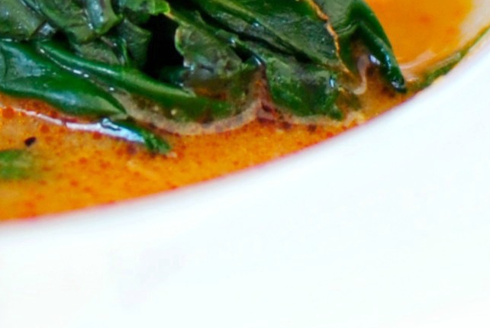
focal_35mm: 299
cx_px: -60
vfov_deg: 4.6
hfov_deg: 6.8
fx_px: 4073
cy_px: -217
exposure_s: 1/100
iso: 100
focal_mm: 35
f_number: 2
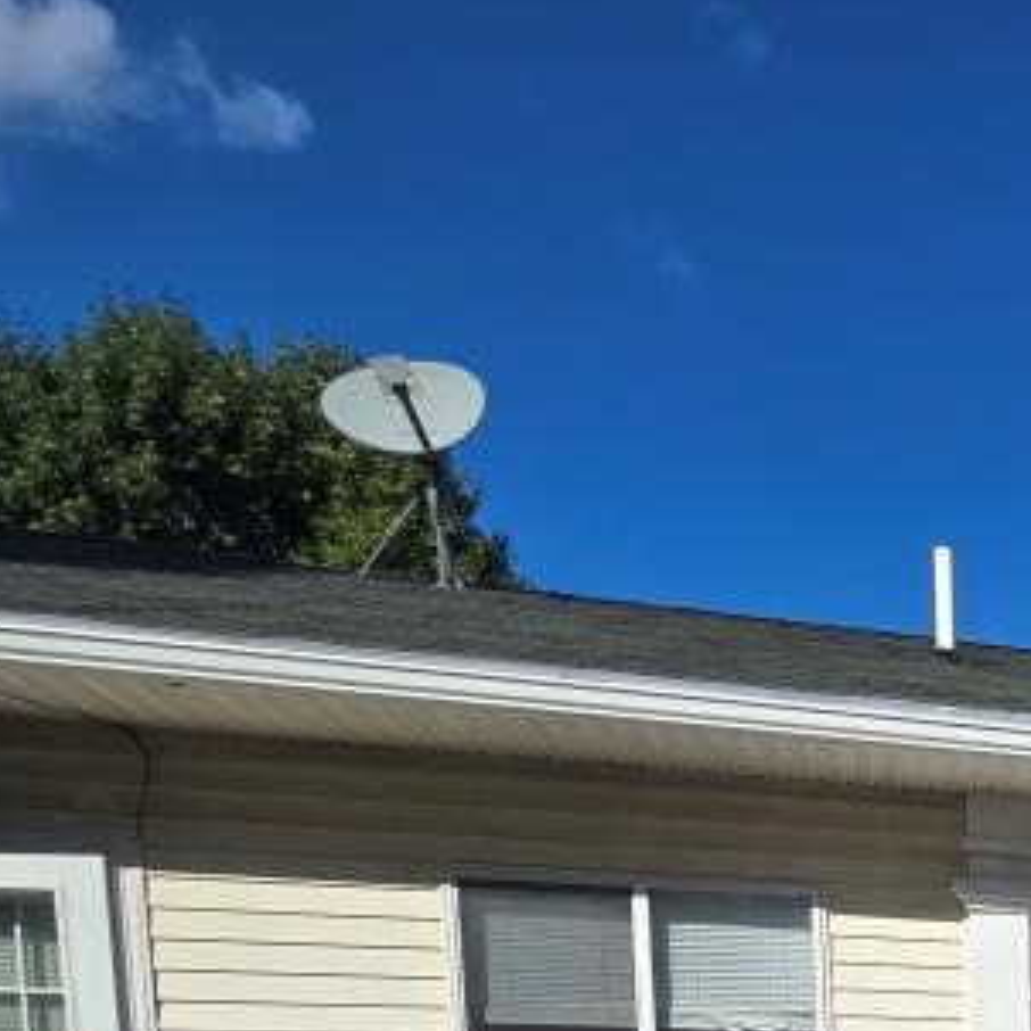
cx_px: 1447
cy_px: 1301
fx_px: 1314
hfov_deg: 30.2
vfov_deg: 33.1
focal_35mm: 39
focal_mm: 2.2
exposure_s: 1/2430
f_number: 2.2
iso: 50
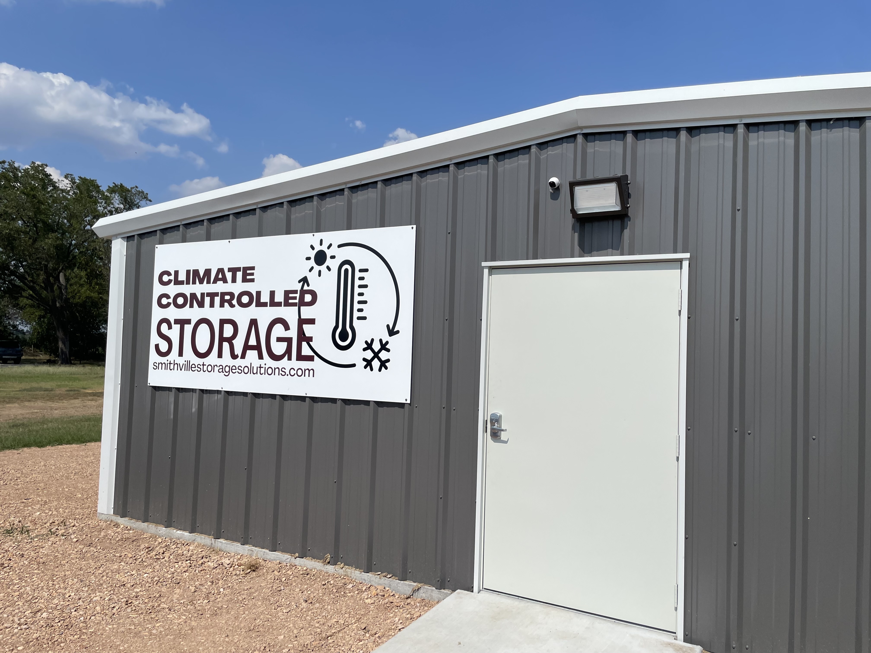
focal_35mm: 26
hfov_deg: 67.3
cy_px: 326
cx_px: 436
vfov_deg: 53.1
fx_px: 654
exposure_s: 1/9091
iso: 32
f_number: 1.6
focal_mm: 4.2
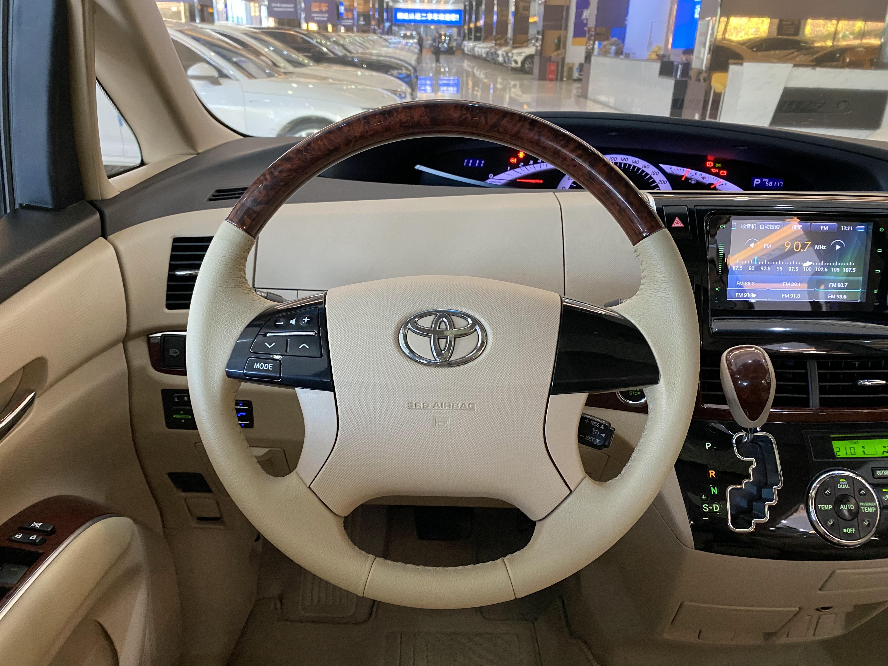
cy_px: 333
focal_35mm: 26
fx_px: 667
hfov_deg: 67.3
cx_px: 444
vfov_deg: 53.1
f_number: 1.8
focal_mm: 4.25
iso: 400
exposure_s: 1/50
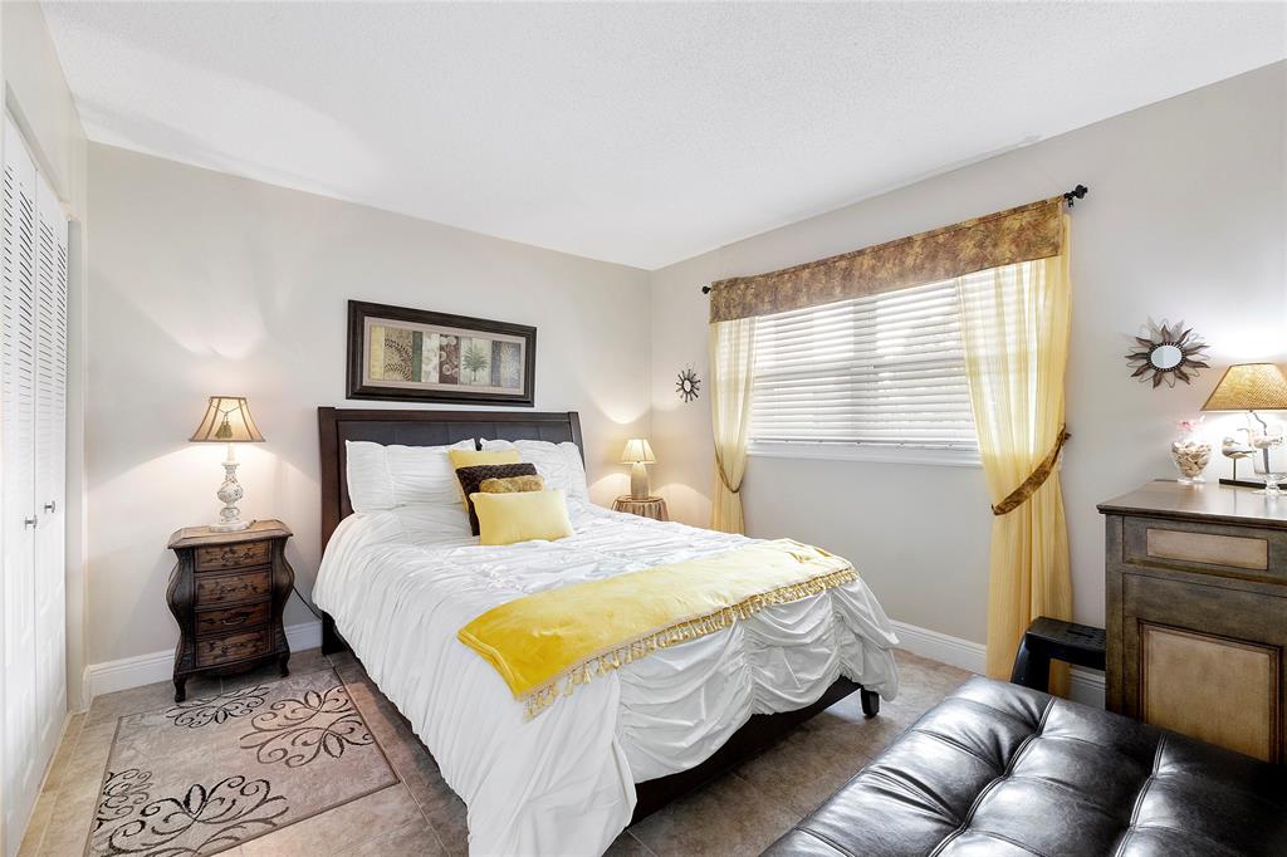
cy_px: 428
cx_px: 644
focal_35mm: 15
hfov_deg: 100.4
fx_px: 536
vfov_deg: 77.3
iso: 800
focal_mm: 10
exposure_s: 1/25
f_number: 8
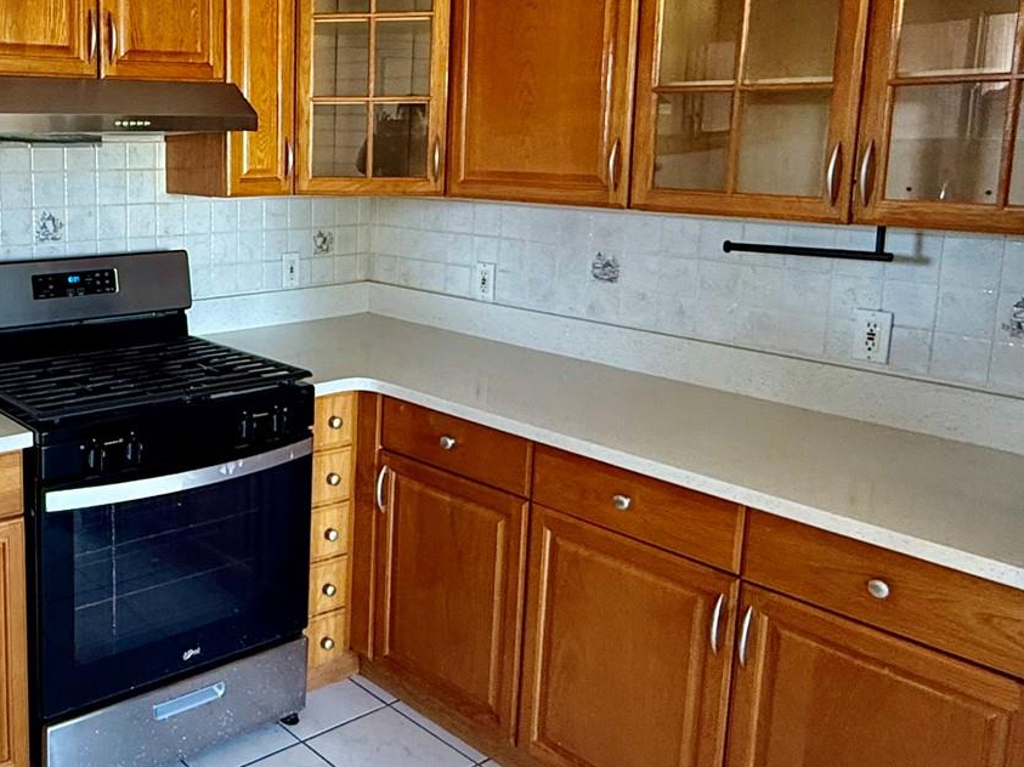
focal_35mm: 34
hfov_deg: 50.1
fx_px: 1006
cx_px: 177
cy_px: 290
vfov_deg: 41.5
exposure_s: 1/61
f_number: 2.2
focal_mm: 2.22
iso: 400
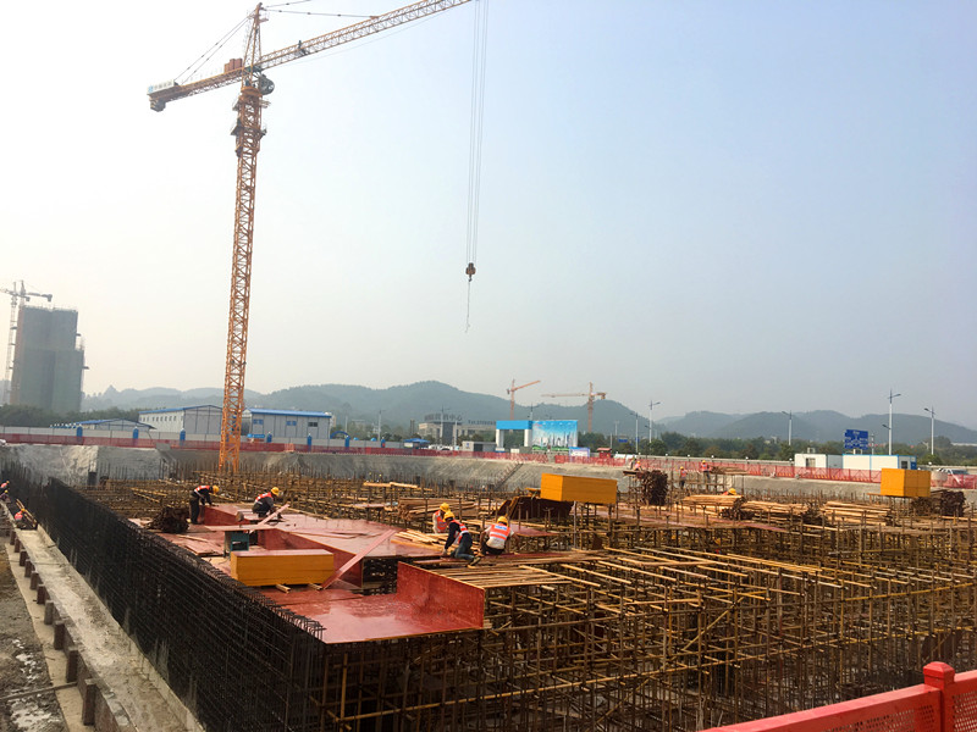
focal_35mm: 29
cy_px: 366
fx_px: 818
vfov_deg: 48.2
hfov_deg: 61.7
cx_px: 488
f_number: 2.2
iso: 25
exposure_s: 1/1099
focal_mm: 4.15
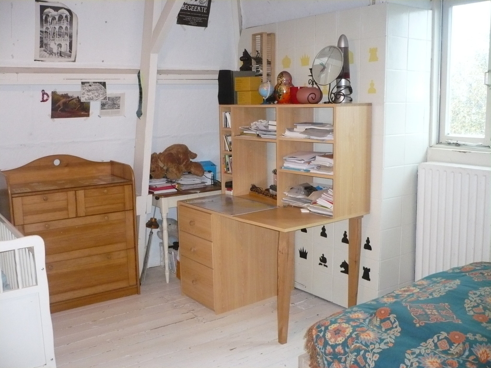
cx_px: 246
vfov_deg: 40.7
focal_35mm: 35
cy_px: 184
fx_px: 496
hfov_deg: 52.6
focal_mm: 5.8
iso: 400
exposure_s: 1/30
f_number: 2.8
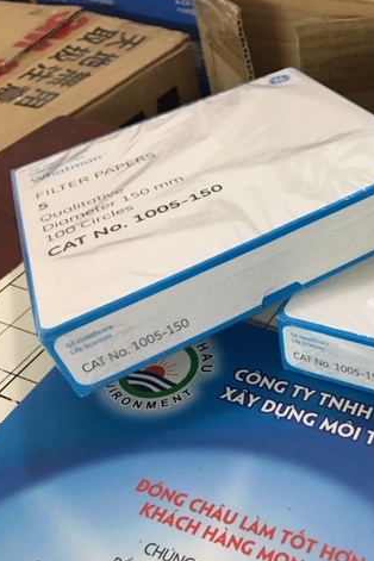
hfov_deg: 30.5
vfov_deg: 47.4
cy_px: 276
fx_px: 639
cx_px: 367
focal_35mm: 41
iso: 100
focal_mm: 4.15
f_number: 2.2
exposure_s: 1/8
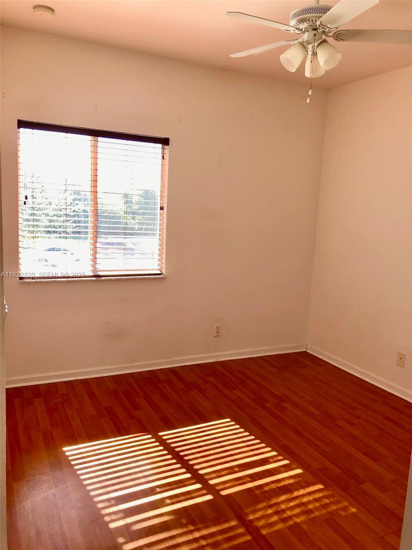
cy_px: 275
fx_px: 444
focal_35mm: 28
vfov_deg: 63.4
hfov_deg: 49.7
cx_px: 206
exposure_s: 1/120
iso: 32
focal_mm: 4
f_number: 1.8
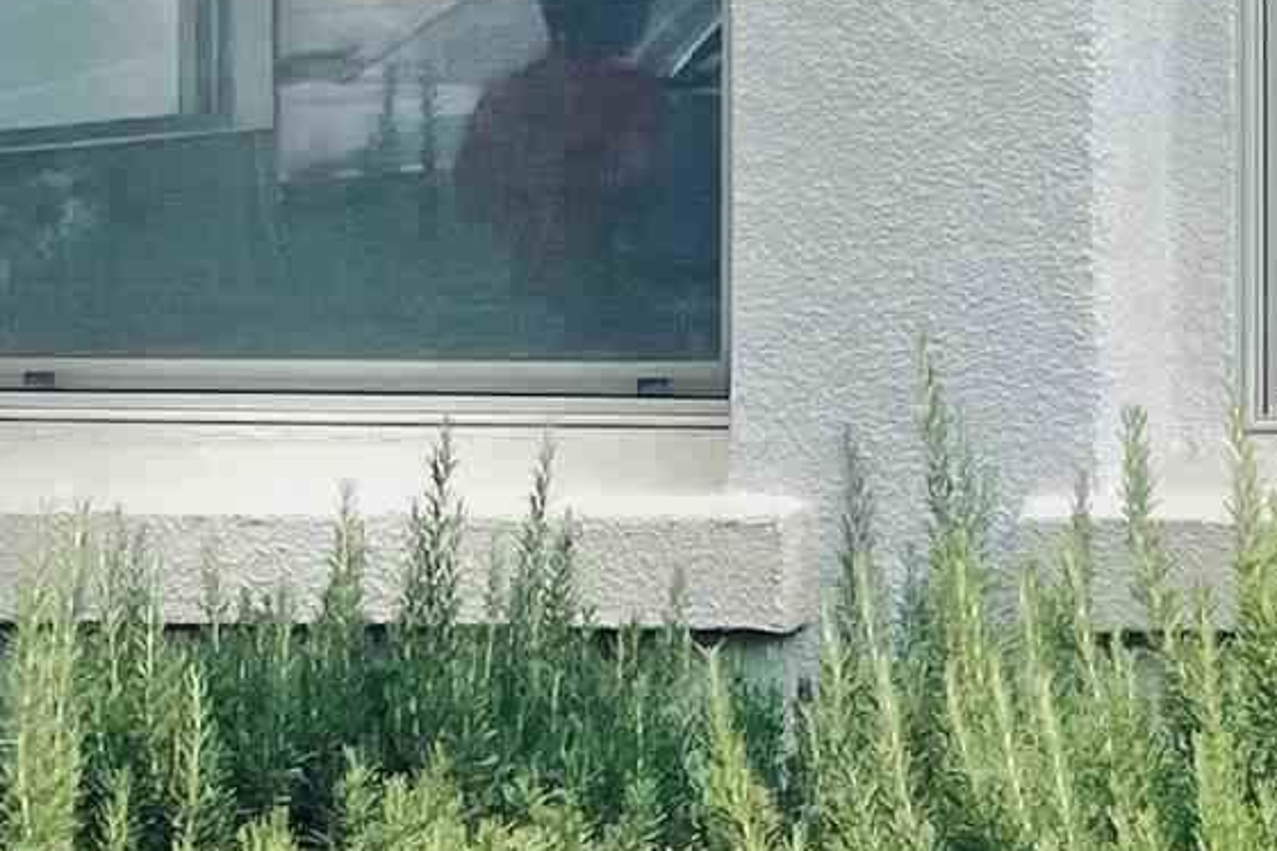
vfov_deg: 9.1
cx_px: 2495
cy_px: -250
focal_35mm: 148
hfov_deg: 12.4
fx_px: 5249
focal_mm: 4.2
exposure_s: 1/1825
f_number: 1.6
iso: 32
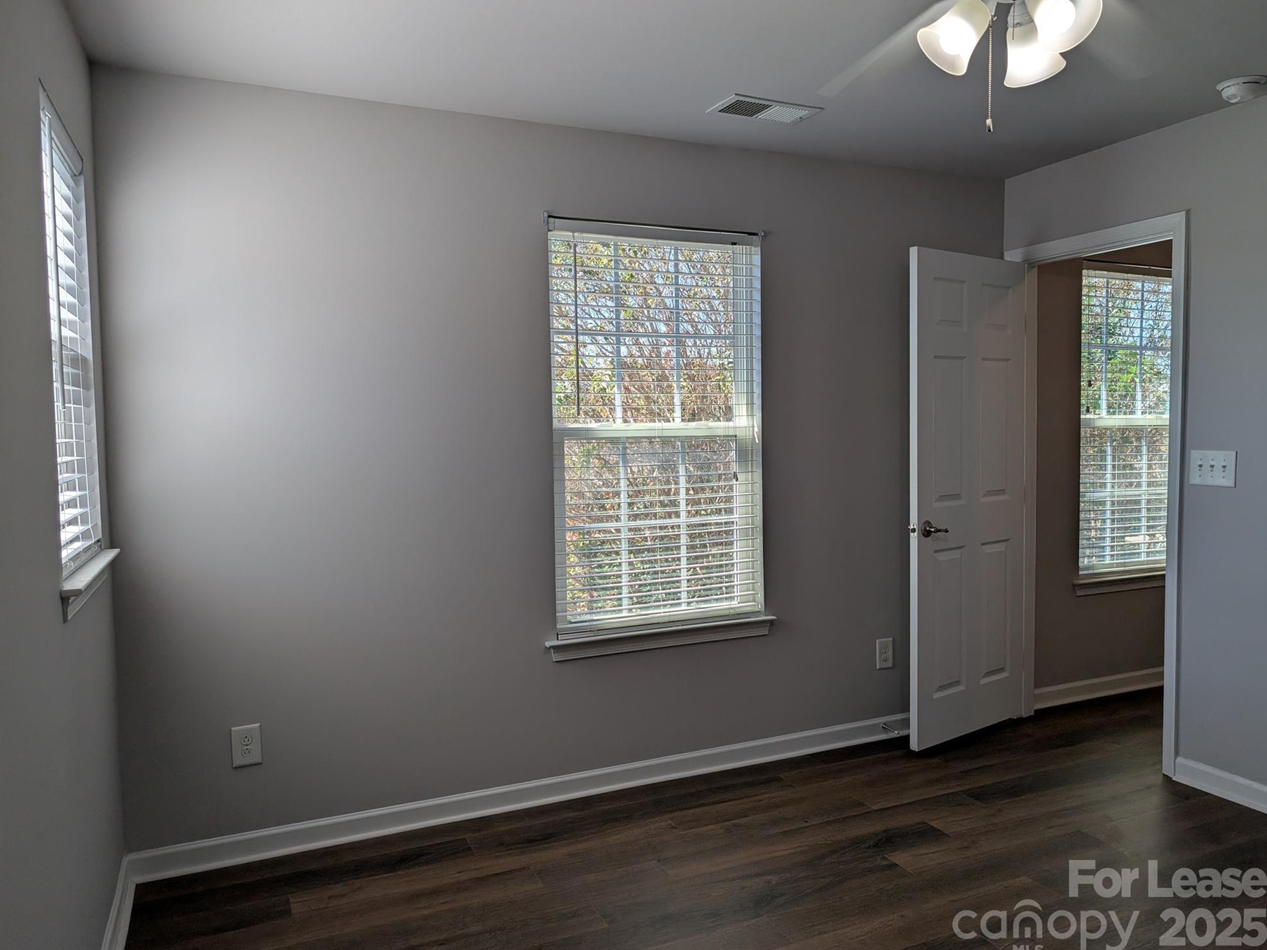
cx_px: 657
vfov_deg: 54.9
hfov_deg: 69.4
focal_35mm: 25
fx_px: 915
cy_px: 485
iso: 19
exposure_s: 1/155
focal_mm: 6.9
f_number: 1.68
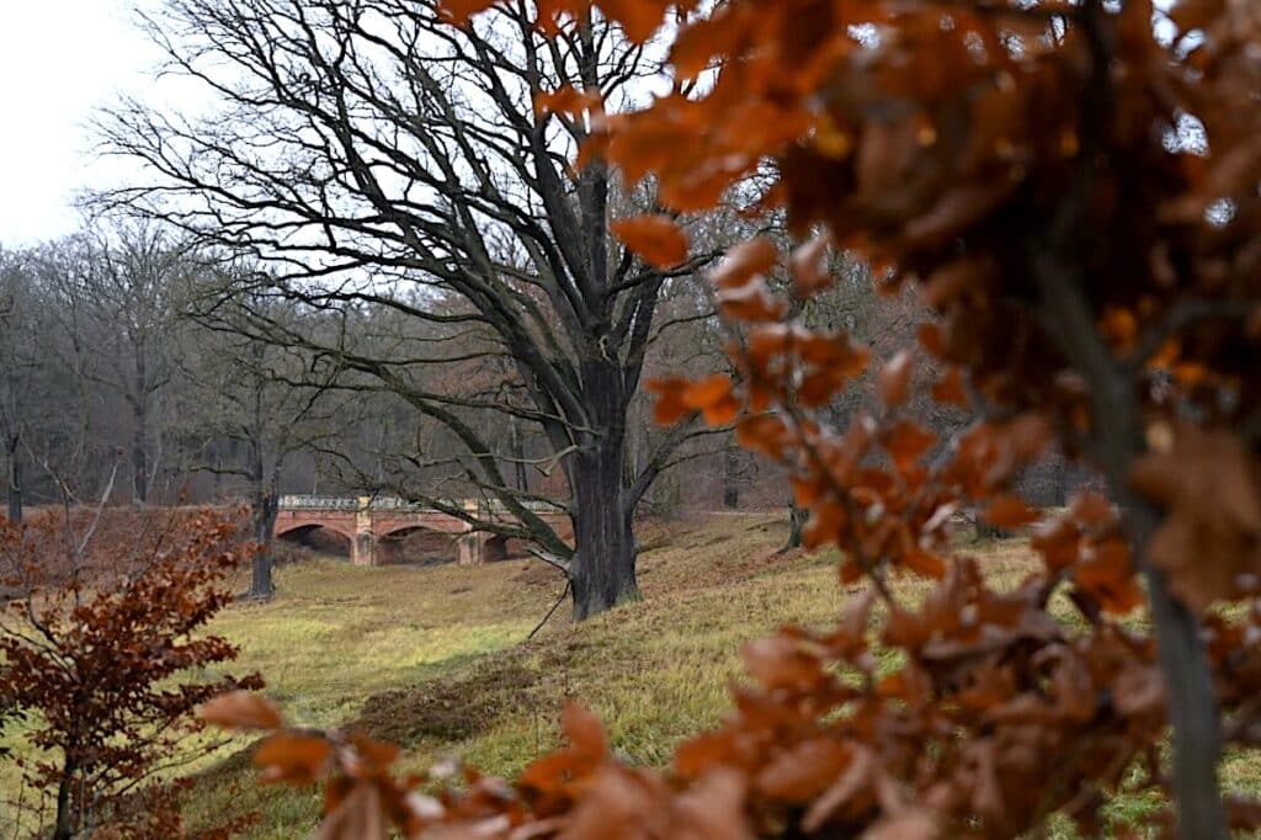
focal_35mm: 41
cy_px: 420
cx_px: 630
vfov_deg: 32.6
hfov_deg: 47.4
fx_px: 1436
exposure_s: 1/250
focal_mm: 41
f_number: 4
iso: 320
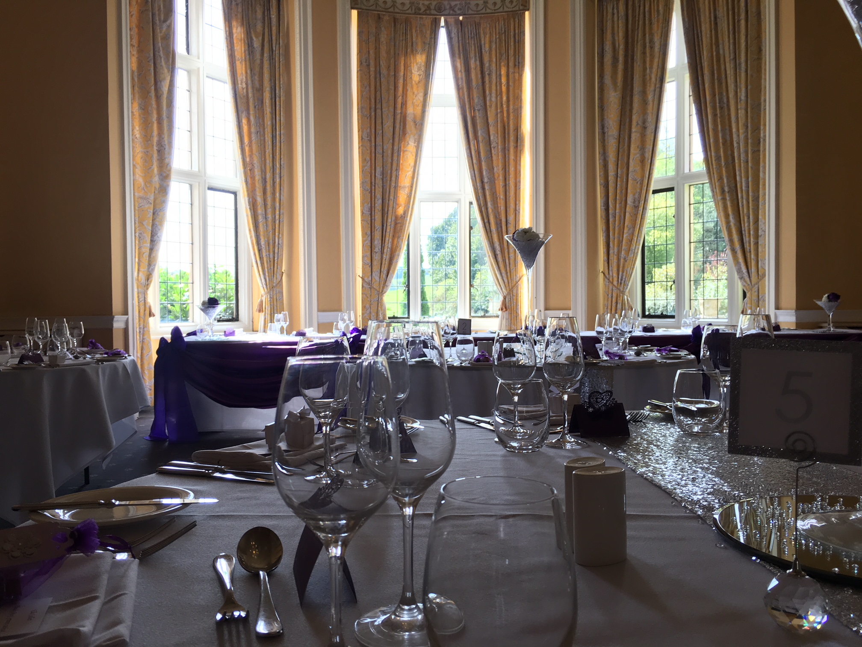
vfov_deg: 48.2
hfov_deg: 61.7
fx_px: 722
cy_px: 324
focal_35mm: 29
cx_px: 431
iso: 32
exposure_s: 1/100
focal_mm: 4.15
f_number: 2.2
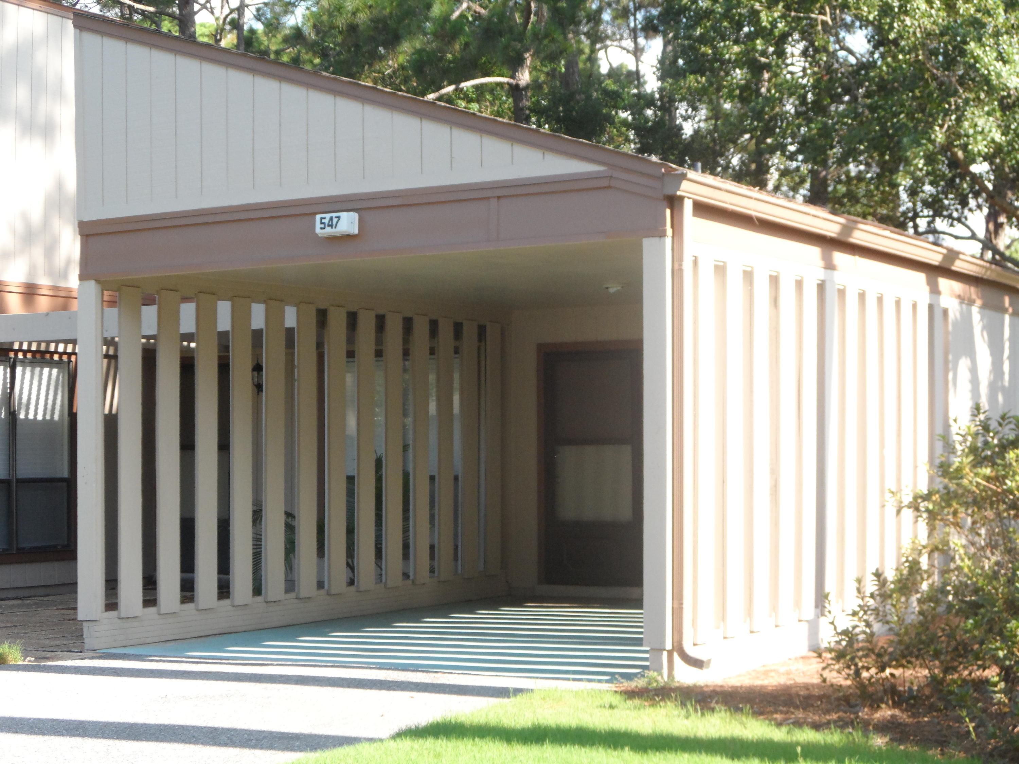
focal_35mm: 70
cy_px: 382
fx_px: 2061
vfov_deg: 21.0
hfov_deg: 27.8
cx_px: 510
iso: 200
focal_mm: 12.8
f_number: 4.6
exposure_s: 1/180
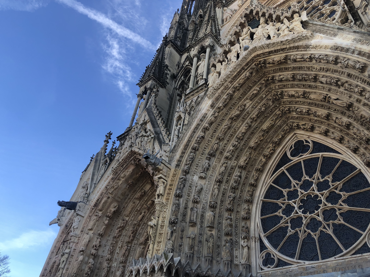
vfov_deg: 49.7
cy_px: 138
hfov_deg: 63.4
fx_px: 299
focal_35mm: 28
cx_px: 185
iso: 20
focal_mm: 3.99
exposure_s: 1/444
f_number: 1.8
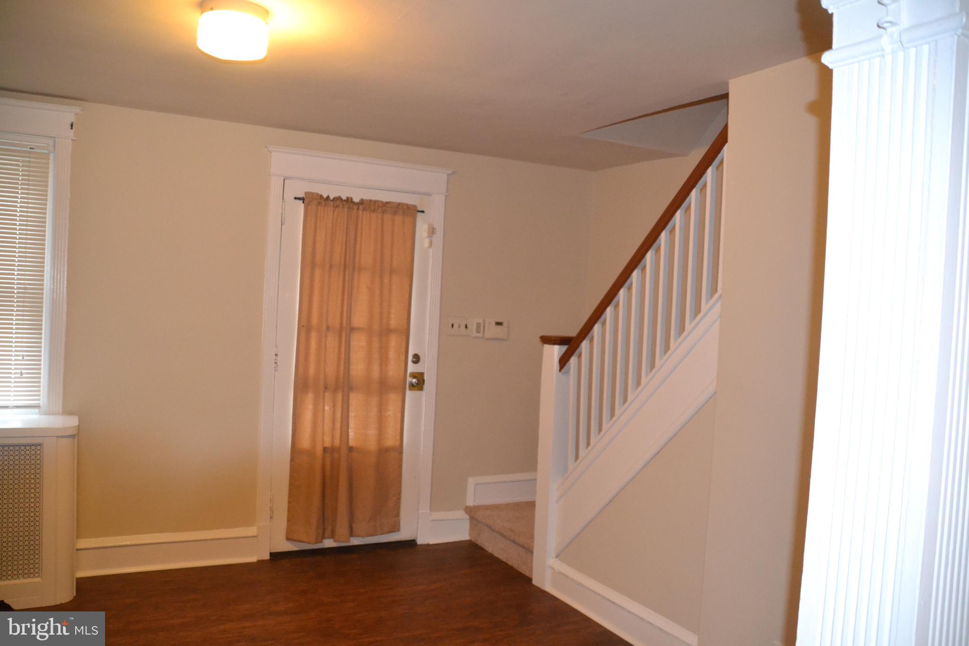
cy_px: 323
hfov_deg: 67.4
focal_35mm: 27
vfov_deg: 47.9
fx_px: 727
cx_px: 484
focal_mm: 18
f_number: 3.5
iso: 2500
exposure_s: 1/60
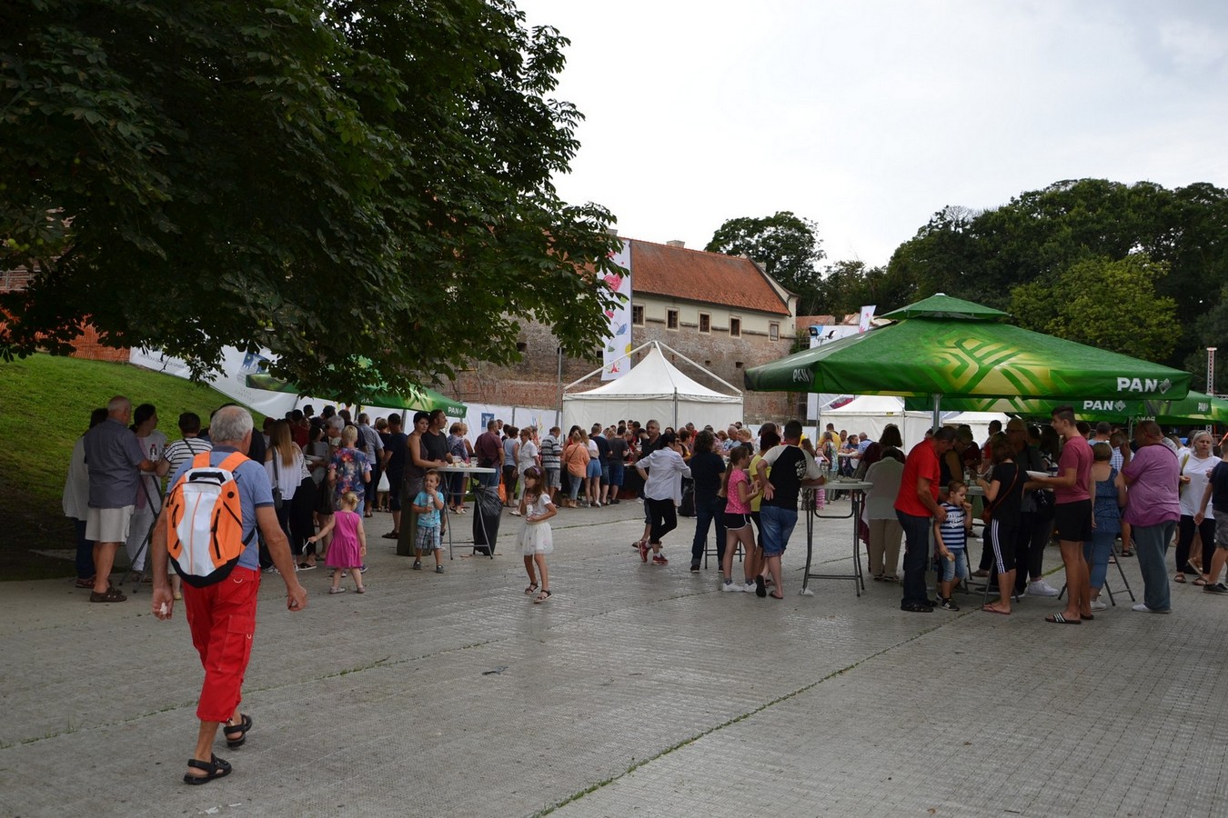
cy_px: 409
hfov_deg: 59.5
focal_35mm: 32
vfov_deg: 41.7
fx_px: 1074
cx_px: 614
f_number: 5
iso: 100
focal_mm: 21
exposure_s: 1/200
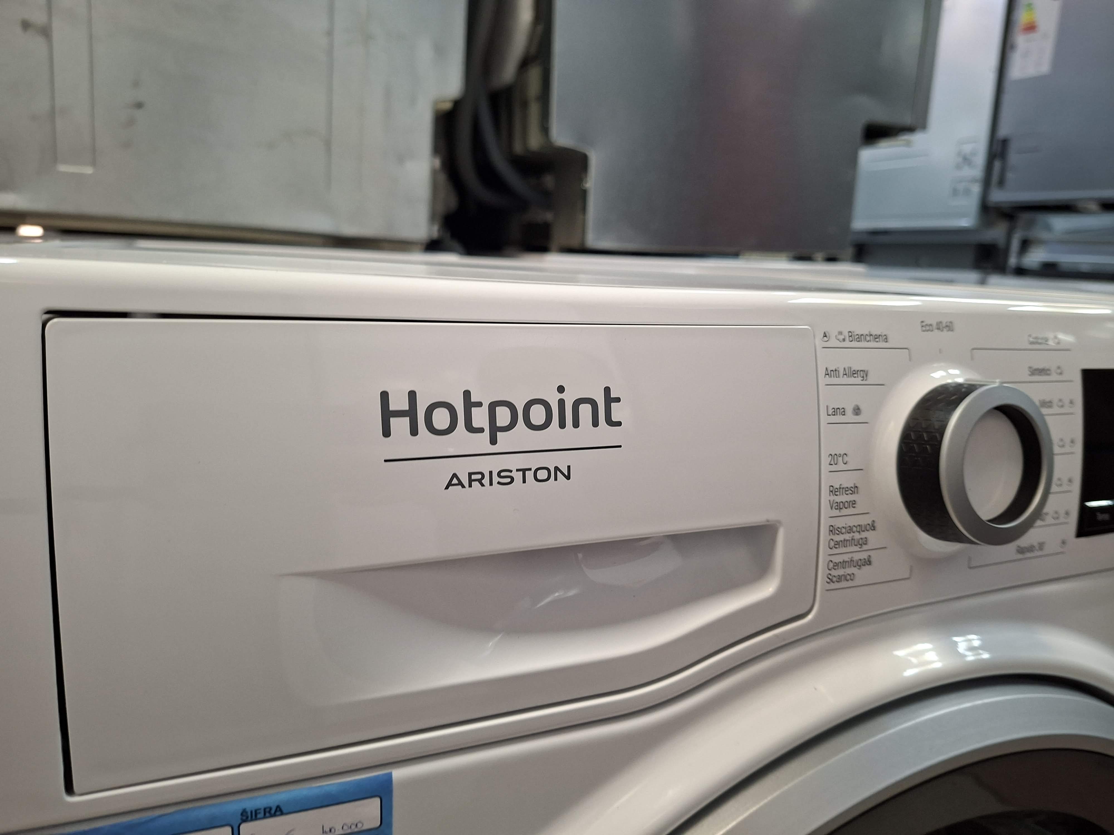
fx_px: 740
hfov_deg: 73.9
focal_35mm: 23
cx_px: 557
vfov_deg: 58.9
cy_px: 418
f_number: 1.8
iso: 250
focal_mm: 5.54
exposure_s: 1/50
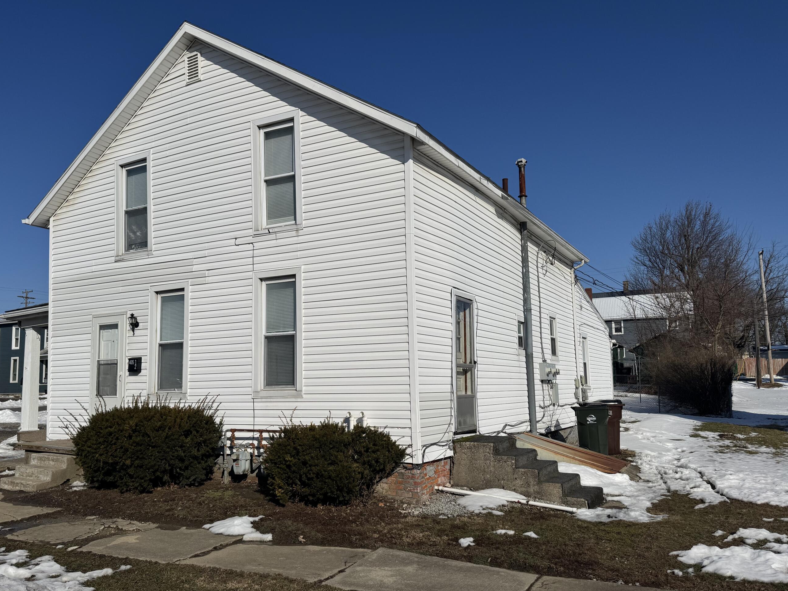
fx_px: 637
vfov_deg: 49.7
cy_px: 319
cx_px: 365
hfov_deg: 63.4
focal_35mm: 28
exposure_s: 1/15152
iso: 64
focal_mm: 6.76
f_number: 1.78
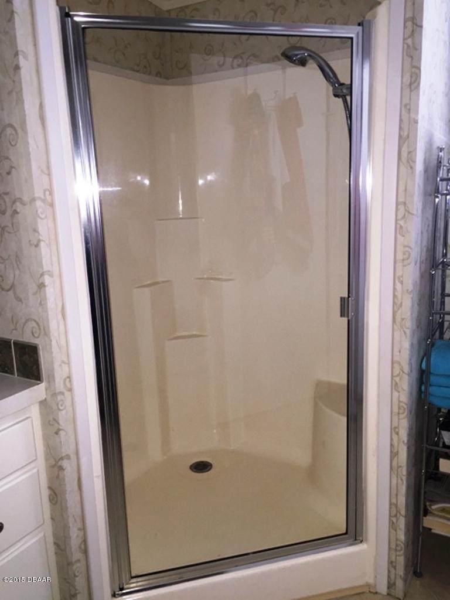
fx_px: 503
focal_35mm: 29
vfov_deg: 61.7
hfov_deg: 48.2
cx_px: 225
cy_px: 300
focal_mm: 4.15
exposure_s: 1/17
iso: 80
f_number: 2.2
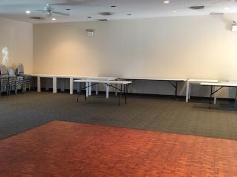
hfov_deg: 43.8
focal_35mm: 42
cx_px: 69
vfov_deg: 34.2
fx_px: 287
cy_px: 103
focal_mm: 4.15
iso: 80
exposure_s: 1/10
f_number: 2.2
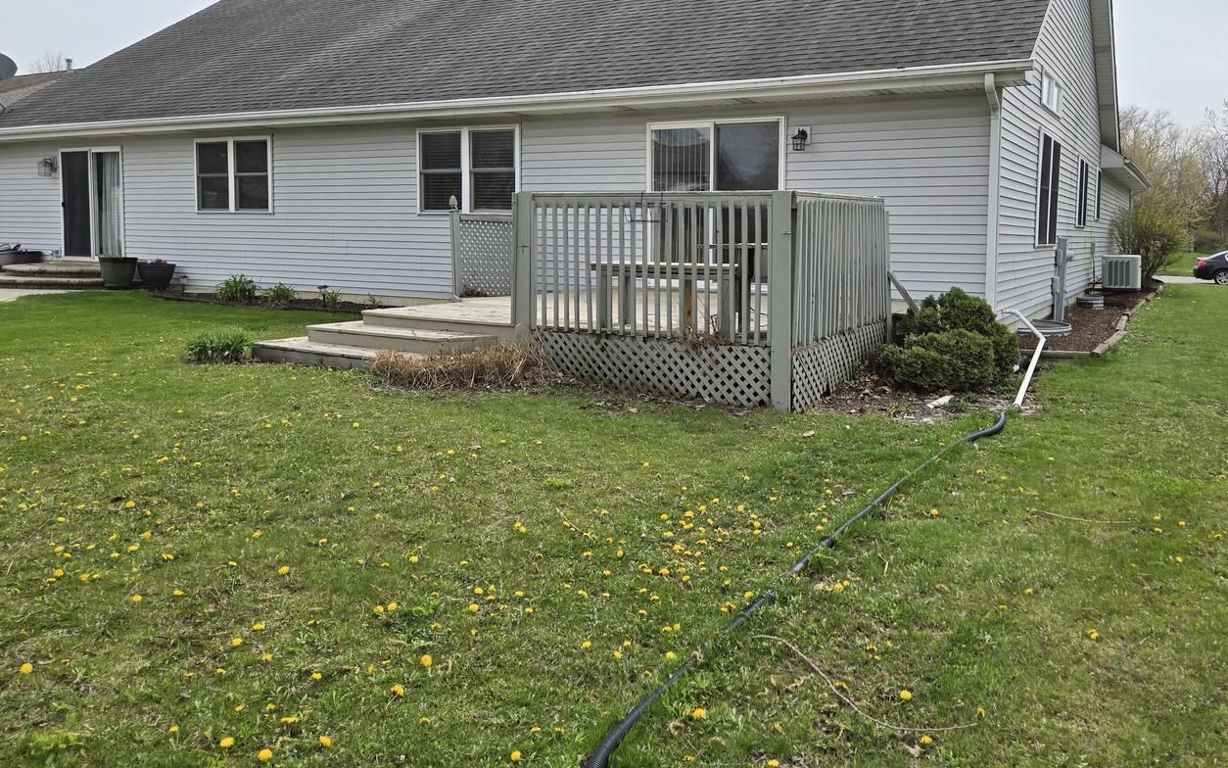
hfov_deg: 66.3
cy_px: 262
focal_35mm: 28
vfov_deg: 44.0
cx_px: 674
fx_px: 937
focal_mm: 5.4
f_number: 1.8
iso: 25
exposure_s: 1/1732
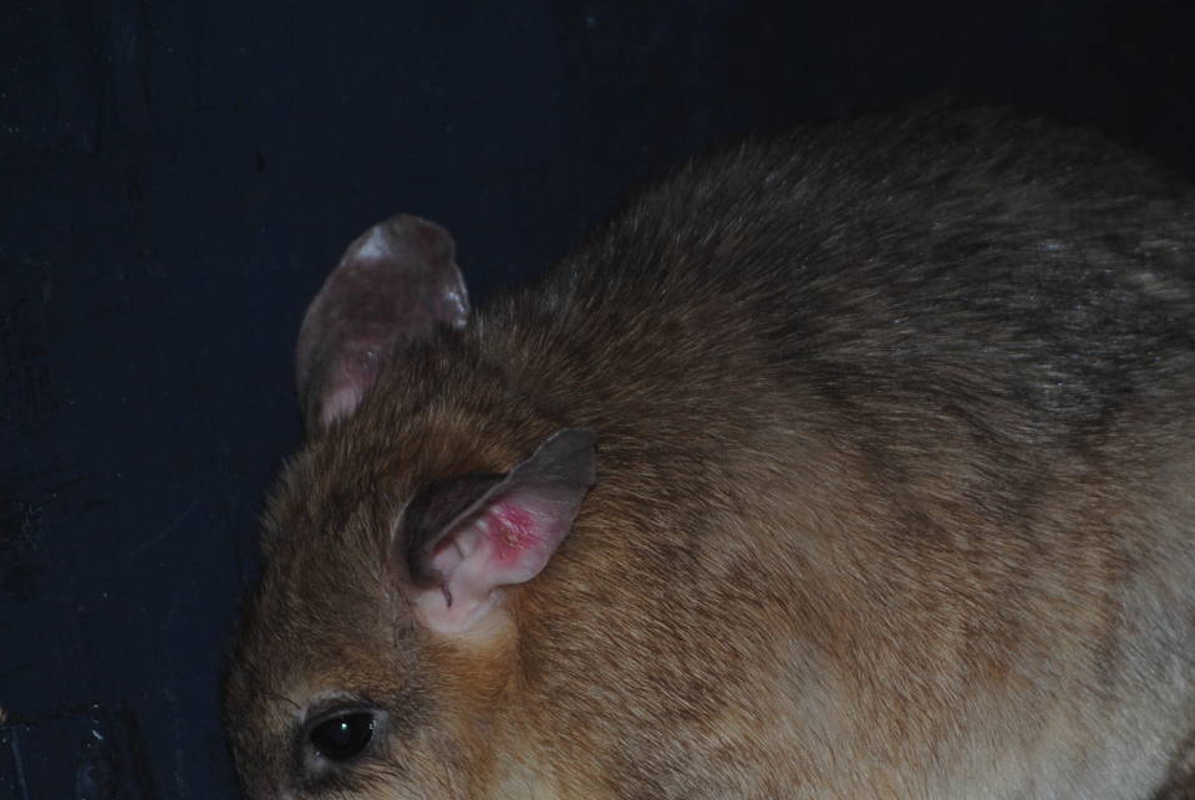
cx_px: 569
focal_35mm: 180
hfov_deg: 11.4
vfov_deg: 7.6
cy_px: 600
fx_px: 5983
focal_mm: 72
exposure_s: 1/60
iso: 200
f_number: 4.2
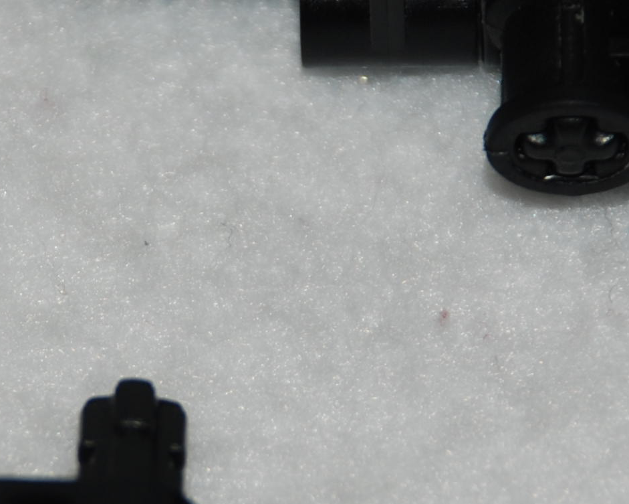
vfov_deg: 2.0
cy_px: 187
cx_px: 258
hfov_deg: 2.5
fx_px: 14577
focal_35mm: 783
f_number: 5.6
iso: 100
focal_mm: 135
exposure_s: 1/60
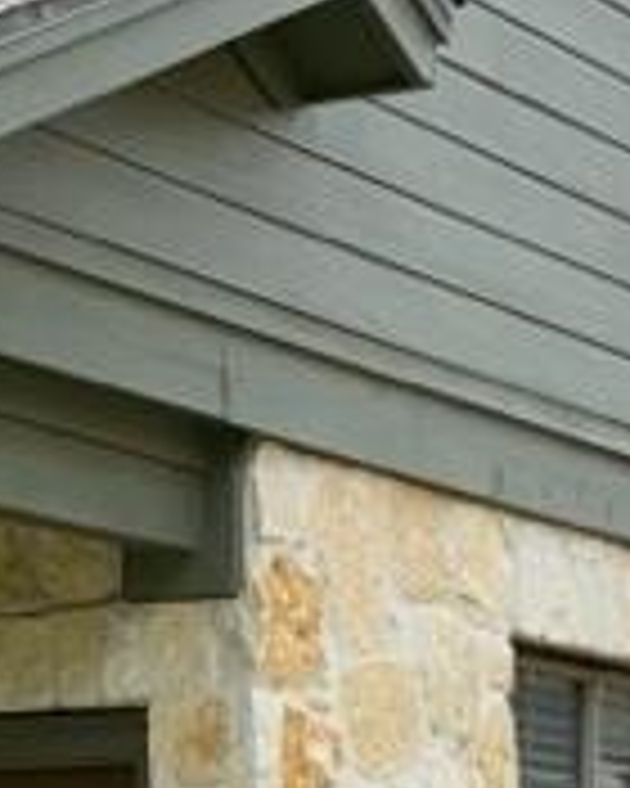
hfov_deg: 10.0
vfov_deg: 12.4
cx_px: 144
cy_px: 743
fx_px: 3589
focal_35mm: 154
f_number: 1.8
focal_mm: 3
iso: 32
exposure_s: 1/816
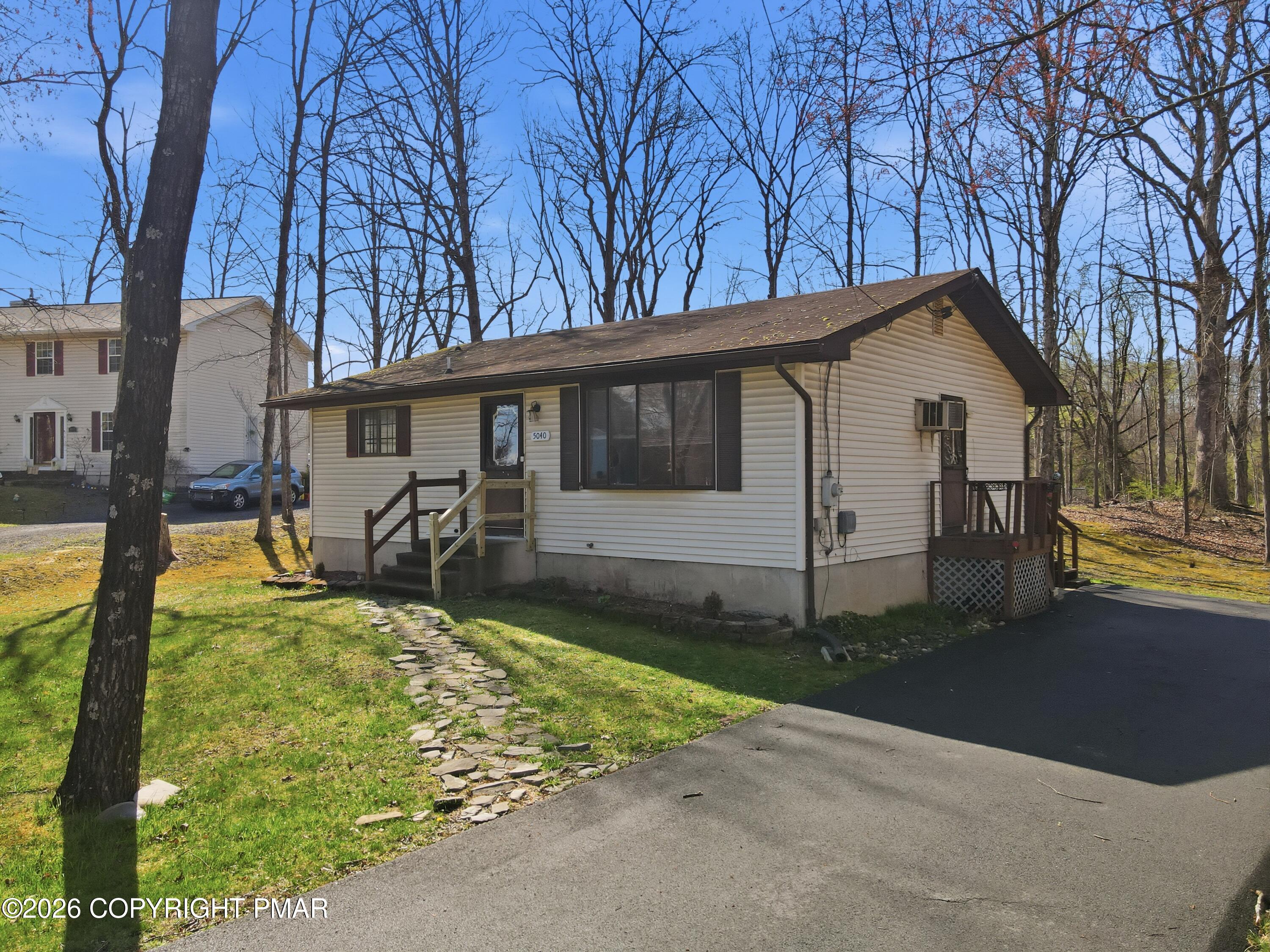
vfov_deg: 56.8
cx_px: 635
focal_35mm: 24
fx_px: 881
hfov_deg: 71.6
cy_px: 476
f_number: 2.8
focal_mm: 4.5
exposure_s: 1/500
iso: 100
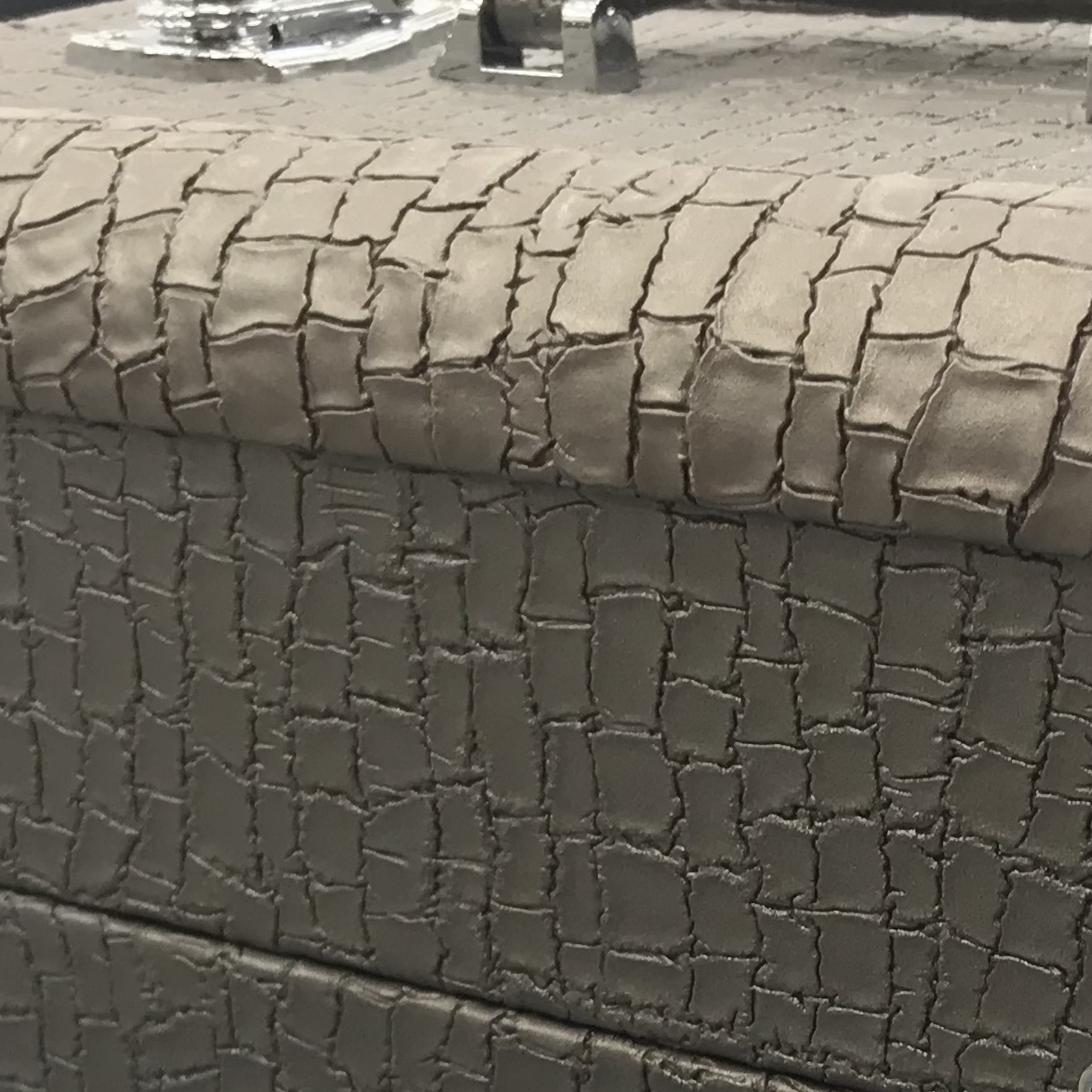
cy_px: 1003
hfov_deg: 20.3
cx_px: 793
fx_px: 3034
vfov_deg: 20.0
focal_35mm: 85
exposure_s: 1/60
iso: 32
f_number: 1.8
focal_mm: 3.99
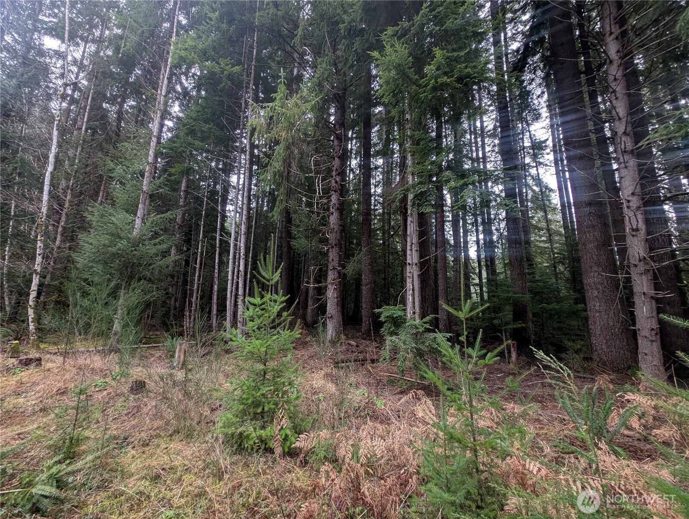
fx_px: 239
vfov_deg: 94.6
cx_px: 344
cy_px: 260
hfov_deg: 110.5
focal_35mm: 12
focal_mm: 2.23
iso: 156
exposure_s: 1/45
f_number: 1.95
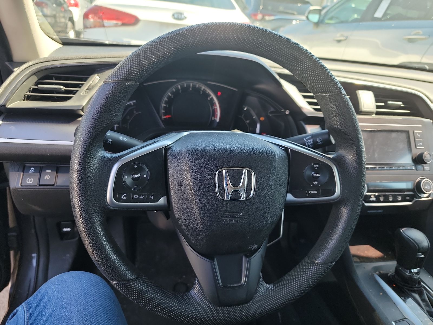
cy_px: 162
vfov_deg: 56.8
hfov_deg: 71.6
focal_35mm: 24
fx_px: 300
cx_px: 216
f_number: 1.8
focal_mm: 6.7
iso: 72
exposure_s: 1/59
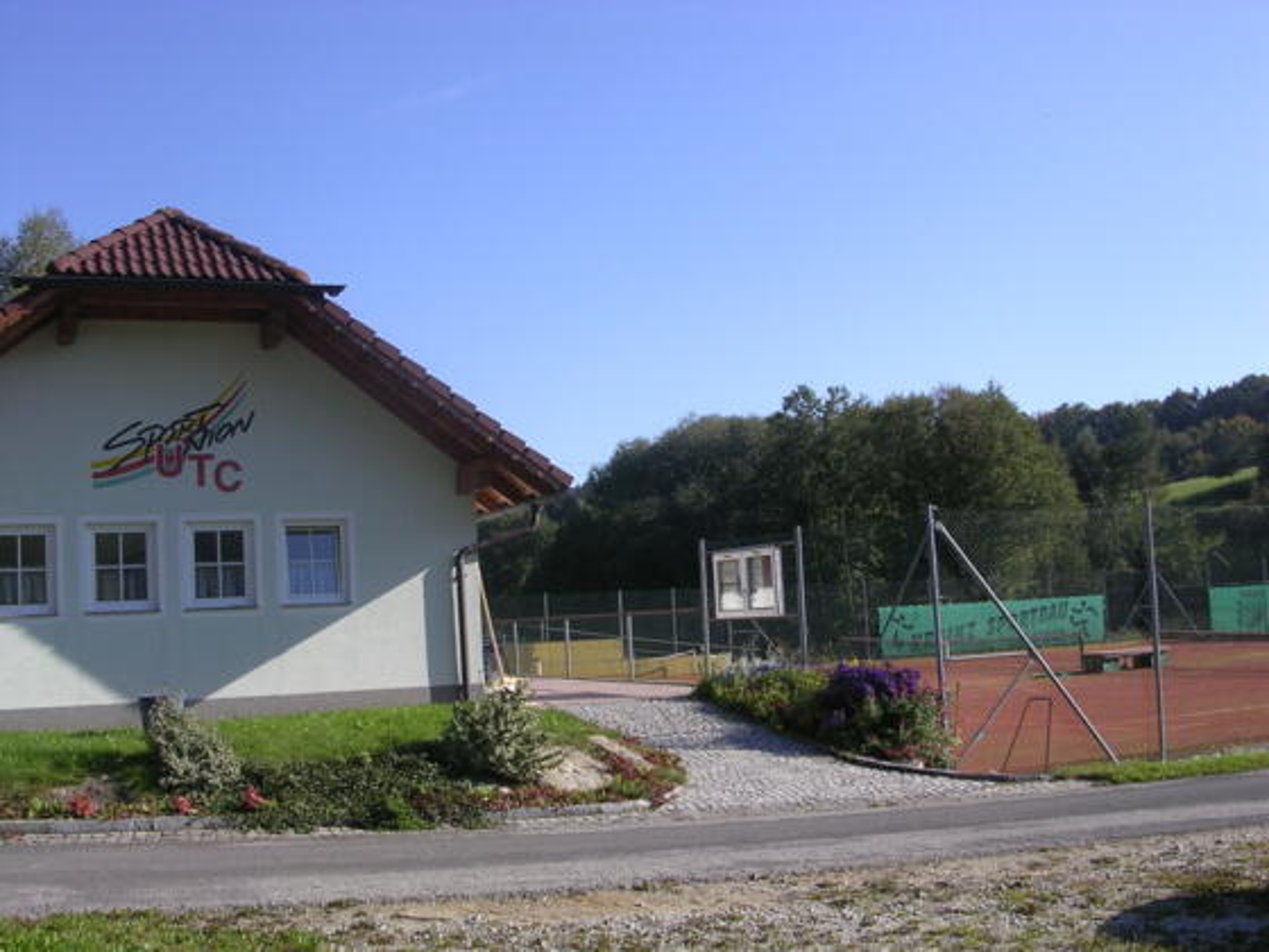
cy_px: 476
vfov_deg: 37.7
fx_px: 1393
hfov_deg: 49.0
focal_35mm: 38
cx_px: 634
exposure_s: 1/222
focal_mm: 5.8
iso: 100
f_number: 5.6
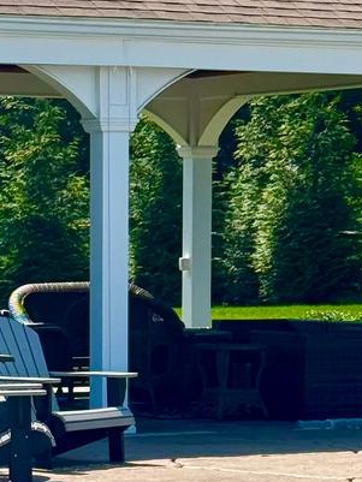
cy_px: 440
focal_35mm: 184
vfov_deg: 10.7
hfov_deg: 8.1
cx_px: 87
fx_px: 2564
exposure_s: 1/6536
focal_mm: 6.76
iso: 100
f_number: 1.78
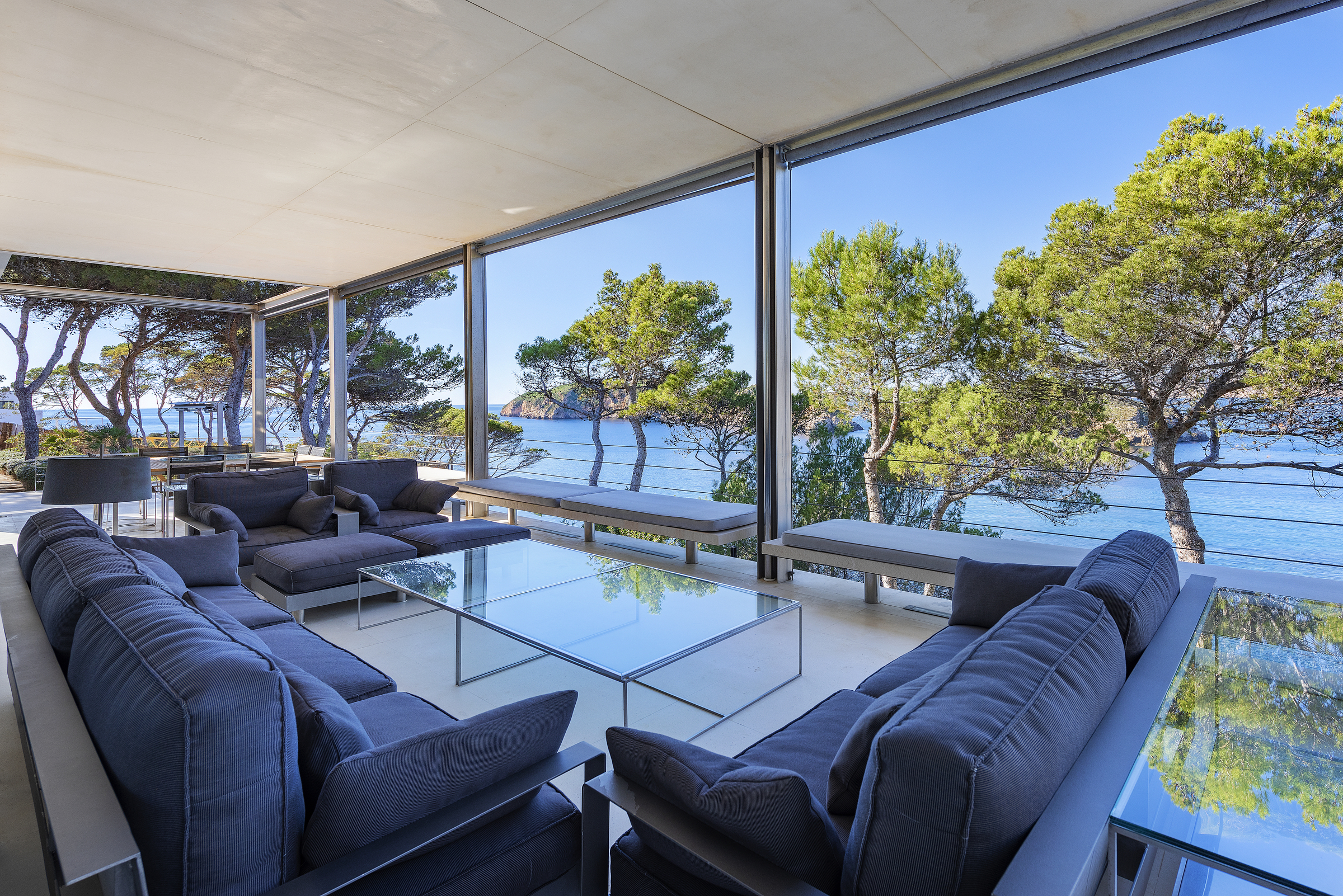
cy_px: 448
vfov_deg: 70.5
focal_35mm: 17
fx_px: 634
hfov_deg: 93.3
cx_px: 672
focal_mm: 17
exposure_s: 1/500
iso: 100
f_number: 8
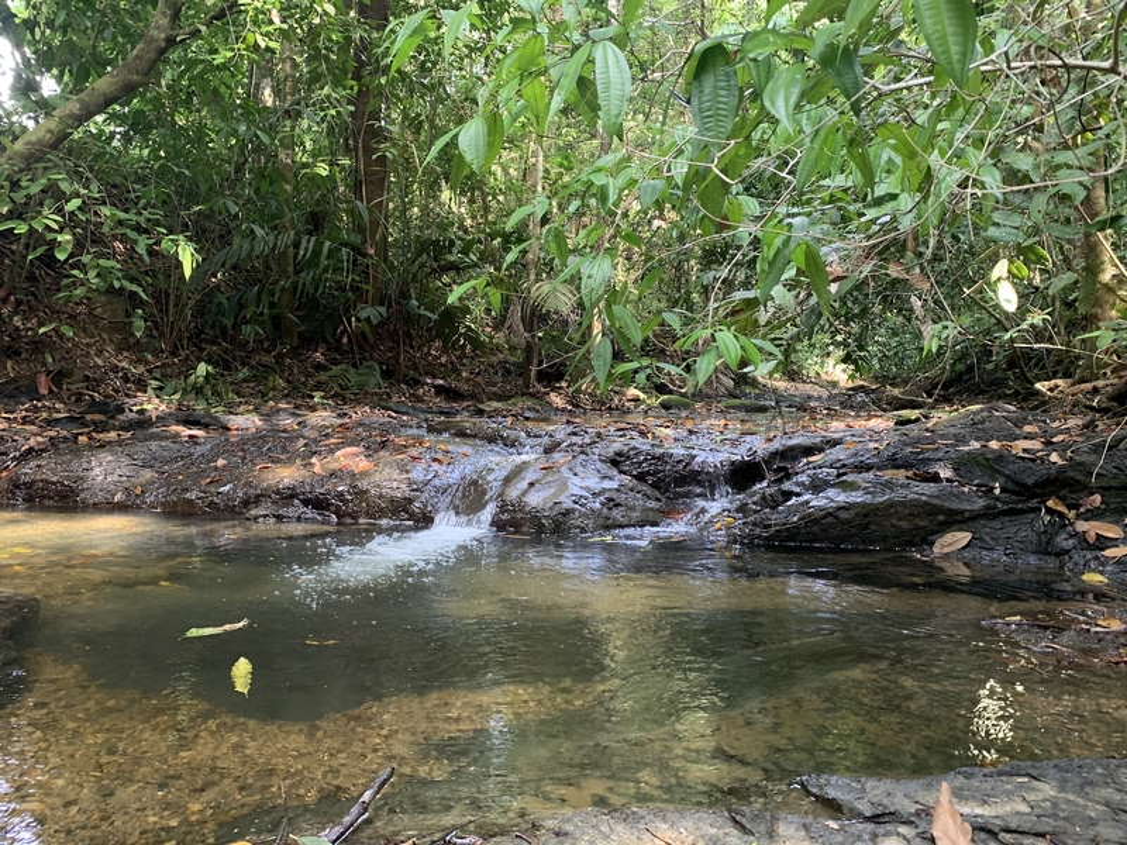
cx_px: 564
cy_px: 422
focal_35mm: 26
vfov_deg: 53.1
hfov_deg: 67.3
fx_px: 846
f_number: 1.8
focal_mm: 4.25
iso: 160
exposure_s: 1/60
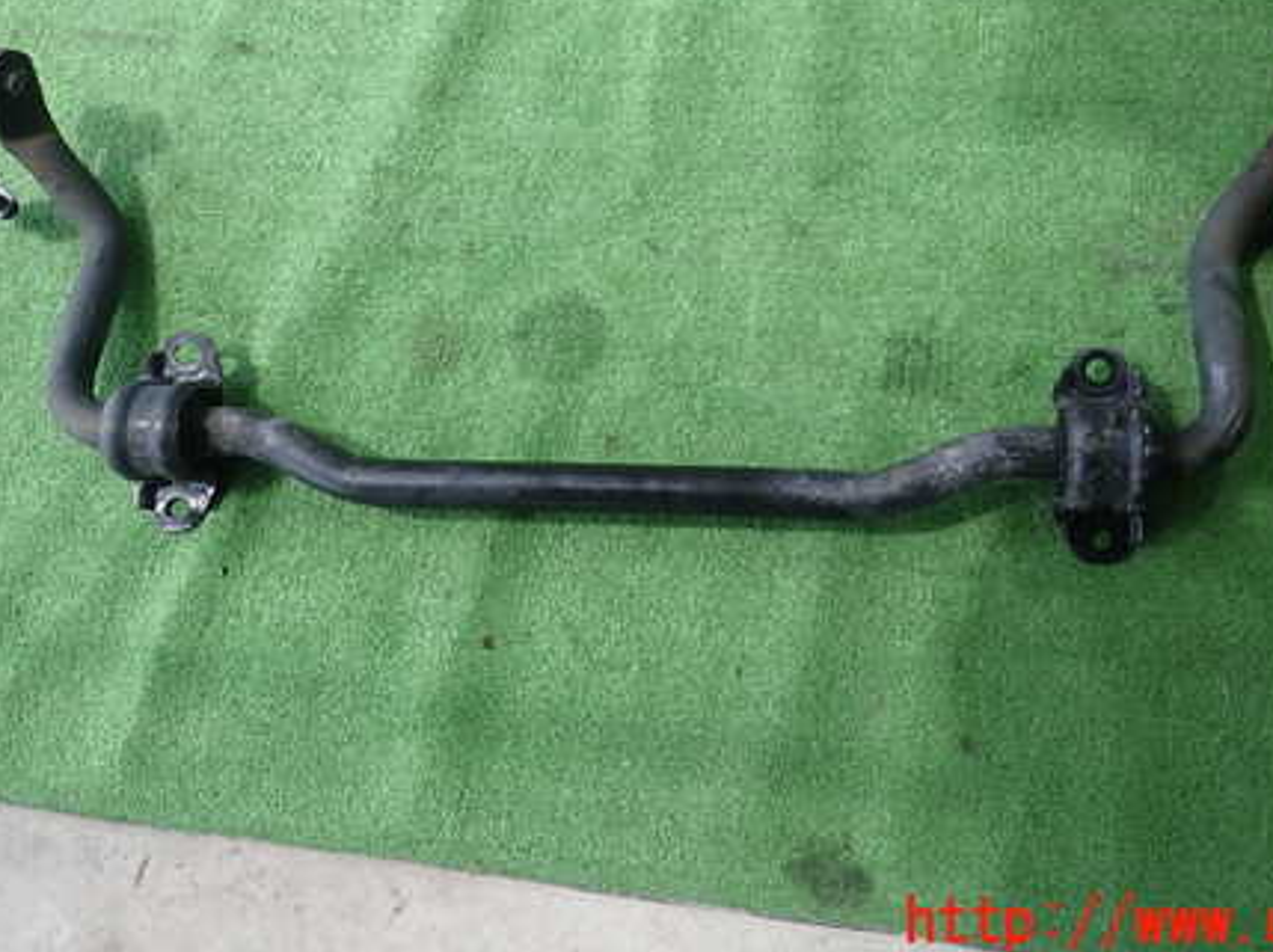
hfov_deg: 52.6
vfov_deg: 40.0
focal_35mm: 35
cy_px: 294
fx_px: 1286
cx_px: 685
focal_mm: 4.5
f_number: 2
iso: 100
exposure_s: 1/100
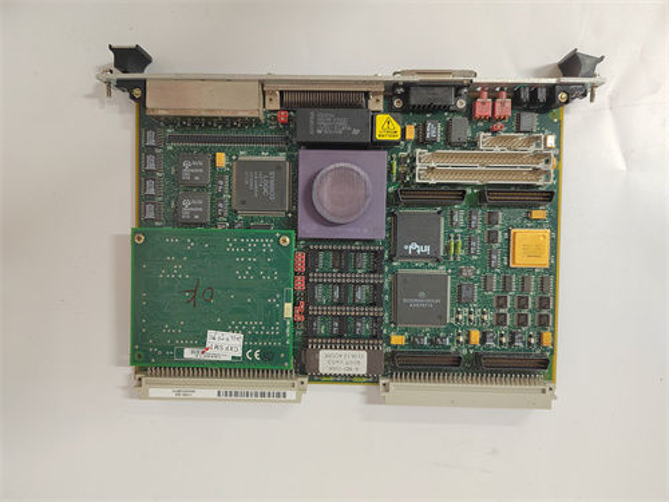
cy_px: 251
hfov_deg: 73.9
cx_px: 334
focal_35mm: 23
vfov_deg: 58.9
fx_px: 445
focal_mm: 5.52
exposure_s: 1/50
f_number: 1.9
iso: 1441
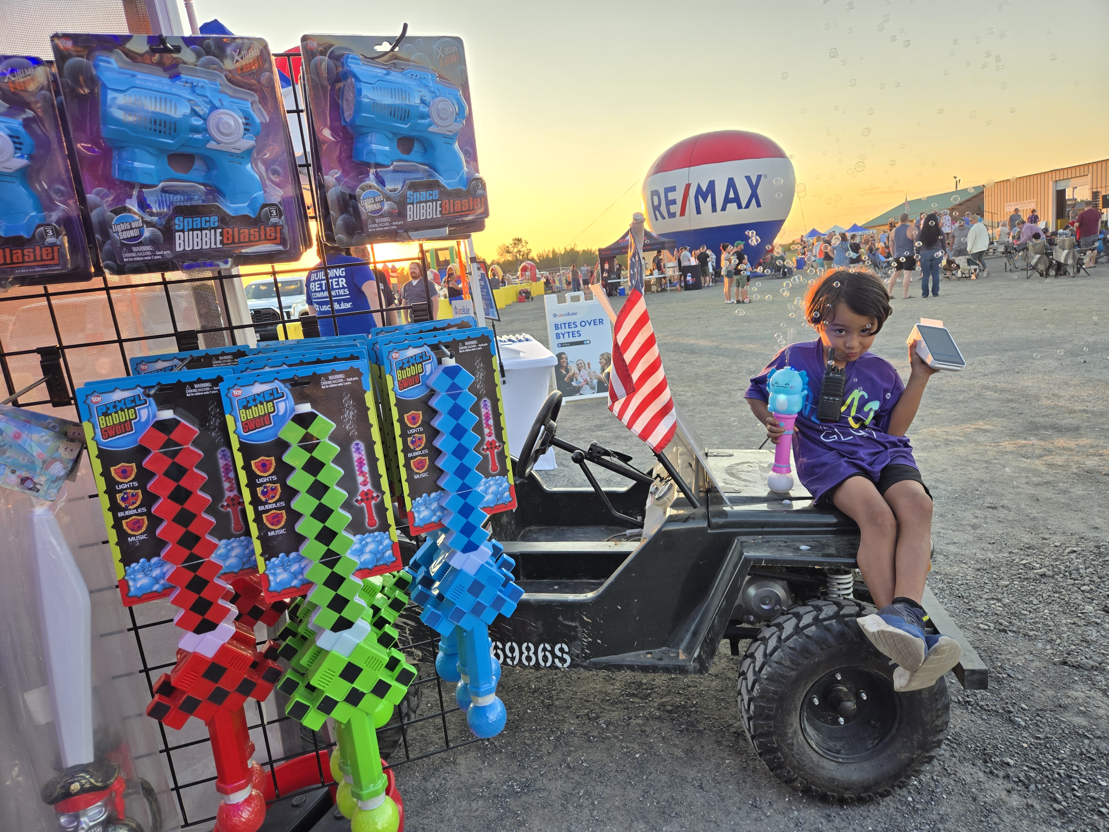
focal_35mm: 23
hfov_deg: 73.9
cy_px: 416
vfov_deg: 58.9
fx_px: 737
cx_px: 554
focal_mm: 5.4
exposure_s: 1/130
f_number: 1.8
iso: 25
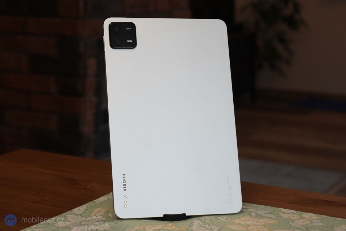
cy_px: 116
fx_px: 673
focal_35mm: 70
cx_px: 173
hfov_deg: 28.9
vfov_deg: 19.4
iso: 1000
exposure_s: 1/160
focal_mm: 70
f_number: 6.3
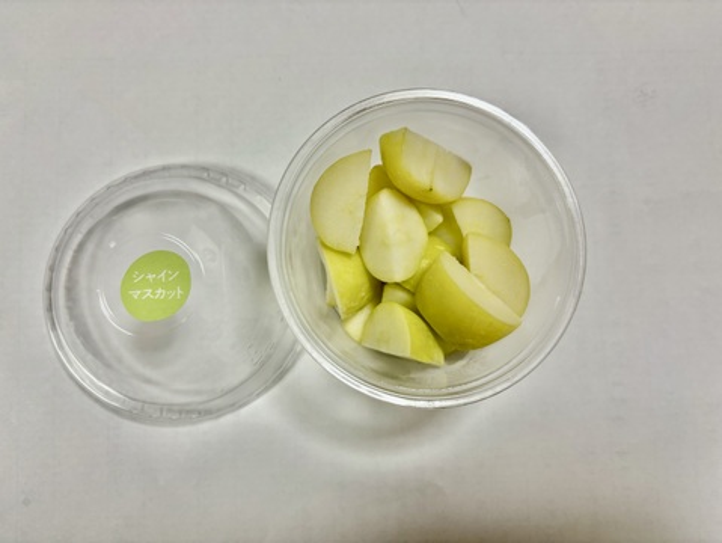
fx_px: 543
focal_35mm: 26
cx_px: 361
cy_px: 272
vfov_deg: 53.1
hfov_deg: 67.3
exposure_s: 1/60
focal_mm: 5.96
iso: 80
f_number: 1.6
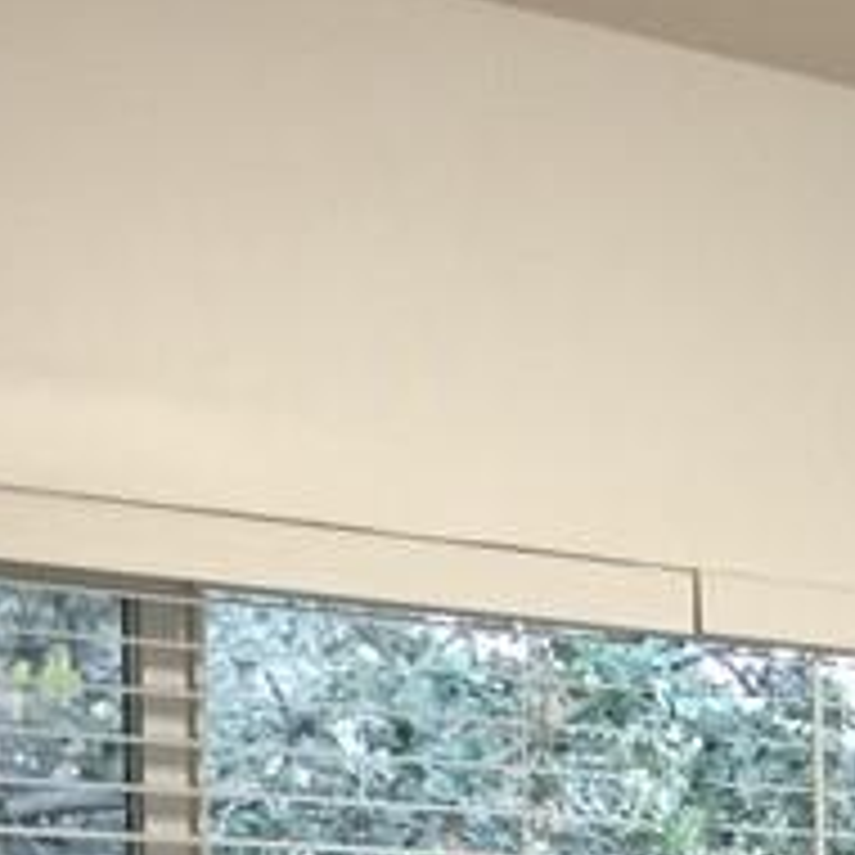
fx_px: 3856
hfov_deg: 10.8
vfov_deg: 12.1
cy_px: 1278
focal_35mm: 138
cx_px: 2030
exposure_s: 1/15
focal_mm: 4.15
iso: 80
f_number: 2.2
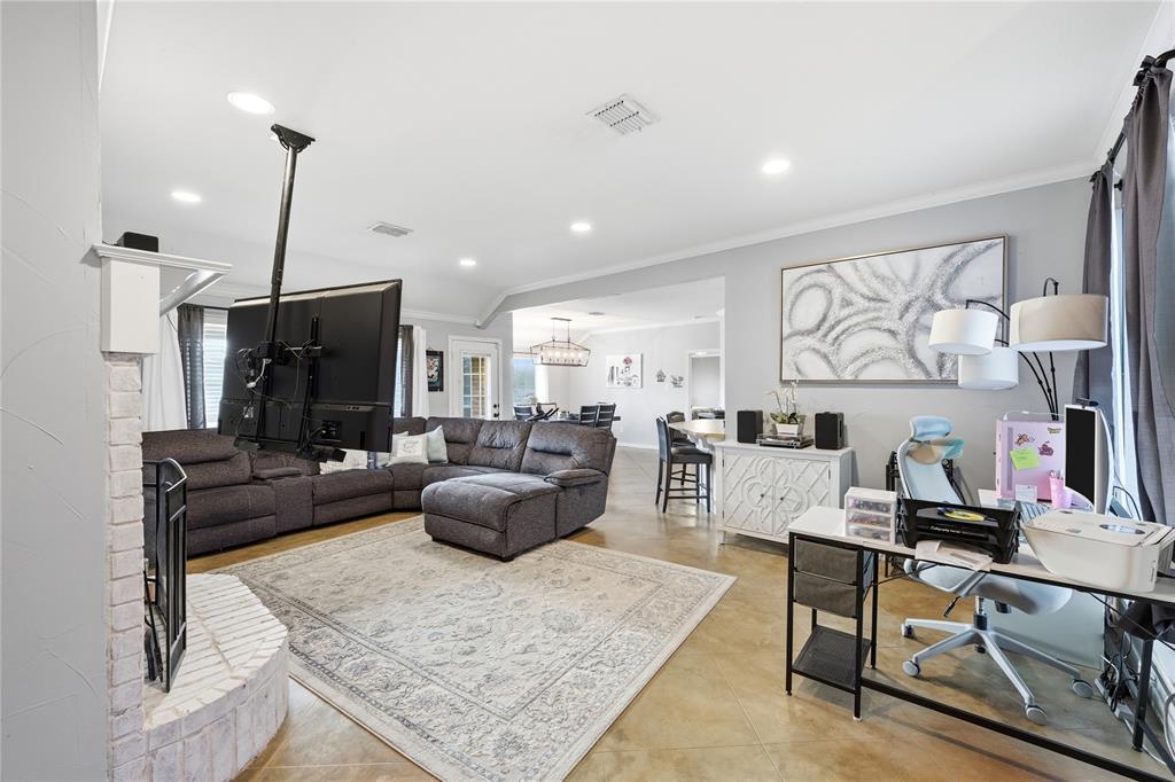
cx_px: 588
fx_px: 457
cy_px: 391
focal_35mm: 14
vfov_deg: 81.2
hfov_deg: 104.3
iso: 320
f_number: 9
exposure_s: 1/15
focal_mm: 14
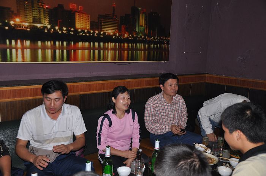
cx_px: 133
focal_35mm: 36
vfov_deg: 36.7
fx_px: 266
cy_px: 88
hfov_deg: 53.2
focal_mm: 24
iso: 320
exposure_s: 1/60
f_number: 3.8
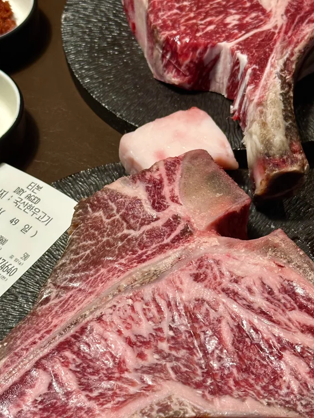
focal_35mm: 76
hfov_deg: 19.4
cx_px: 147
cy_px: 199
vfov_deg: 25.7
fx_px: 919
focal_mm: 6.86
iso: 200
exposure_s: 1/40
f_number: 1.78
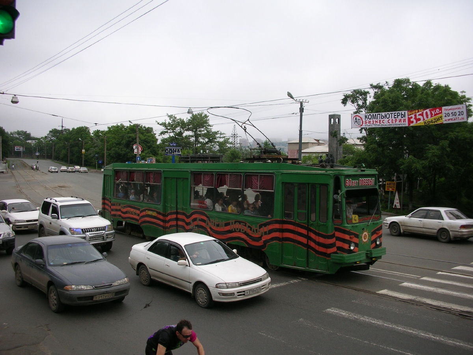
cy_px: 178
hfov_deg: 52.6
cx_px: 236
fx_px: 478
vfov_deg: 40.7
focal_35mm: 35
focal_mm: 5.8
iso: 50
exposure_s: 1/211
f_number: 3
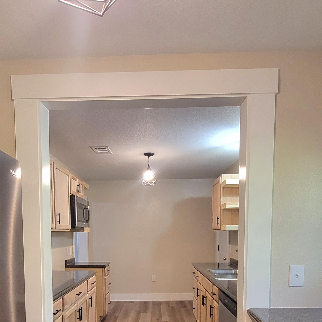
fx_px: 263
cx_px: 149
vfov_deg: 58.2
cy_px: 257
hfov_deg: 62.8
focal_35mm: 25
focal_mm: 2.2
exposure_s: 1/40
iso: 320
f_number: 2.2
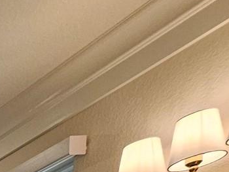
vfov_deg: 12.3
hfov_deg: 12.5
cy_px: 475
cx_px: -414
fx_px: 503
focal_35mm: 76
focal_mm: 2.2
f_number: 2.2
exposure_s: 1/120
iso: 80
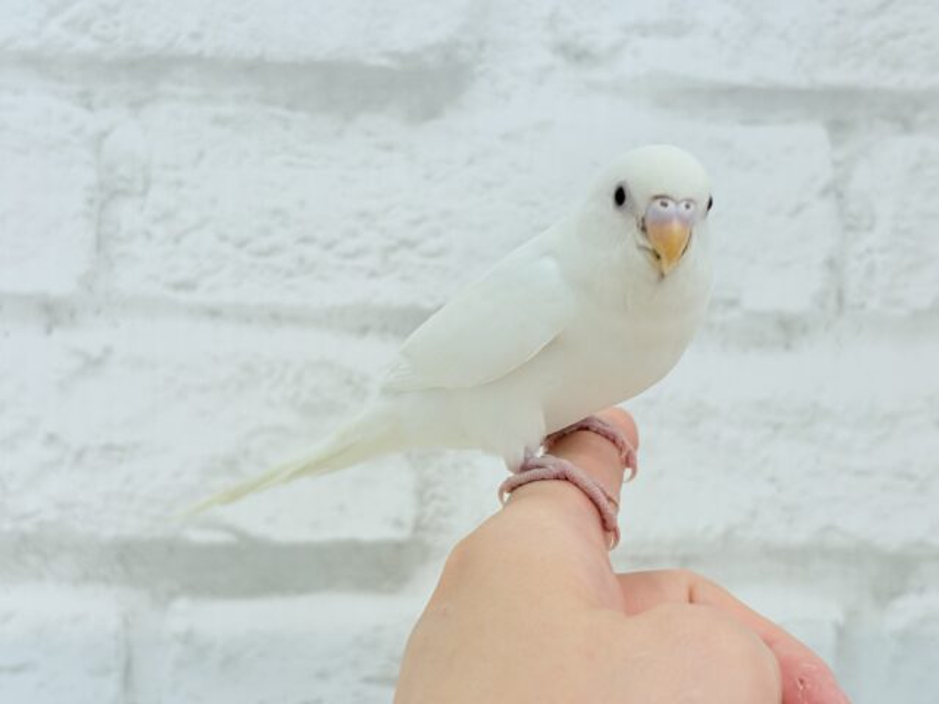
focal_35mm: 52
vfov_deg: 28.0
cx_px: 470
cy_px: 352
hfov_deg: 36.8
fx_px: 1411
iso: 64
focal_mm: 5.96
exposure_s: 1/100
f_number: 1.6
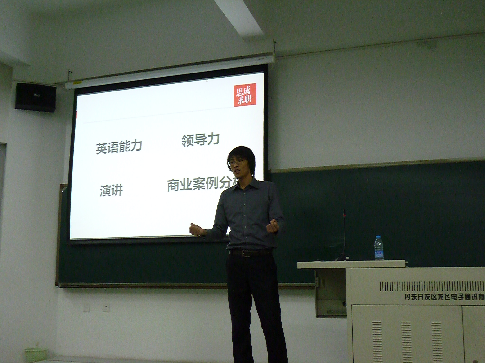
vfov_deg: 38.7
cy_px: 182
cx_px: 242
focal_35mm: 37
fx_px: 518
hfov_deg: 50.1
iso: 500
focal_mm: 6.5
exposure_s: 1/60
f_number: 3.1
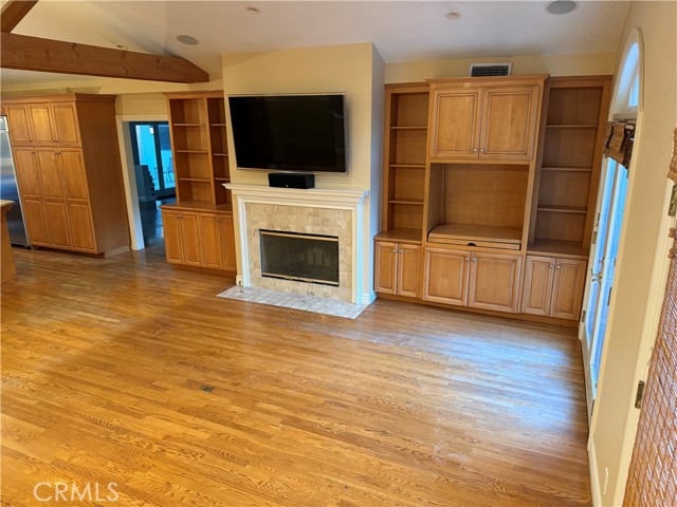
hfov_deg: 71.6
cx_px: 338
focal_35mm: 24
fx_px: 469
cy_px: 254
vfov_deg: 56.8
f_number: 1.78
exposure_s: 1/60
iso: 500
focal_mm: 6.76
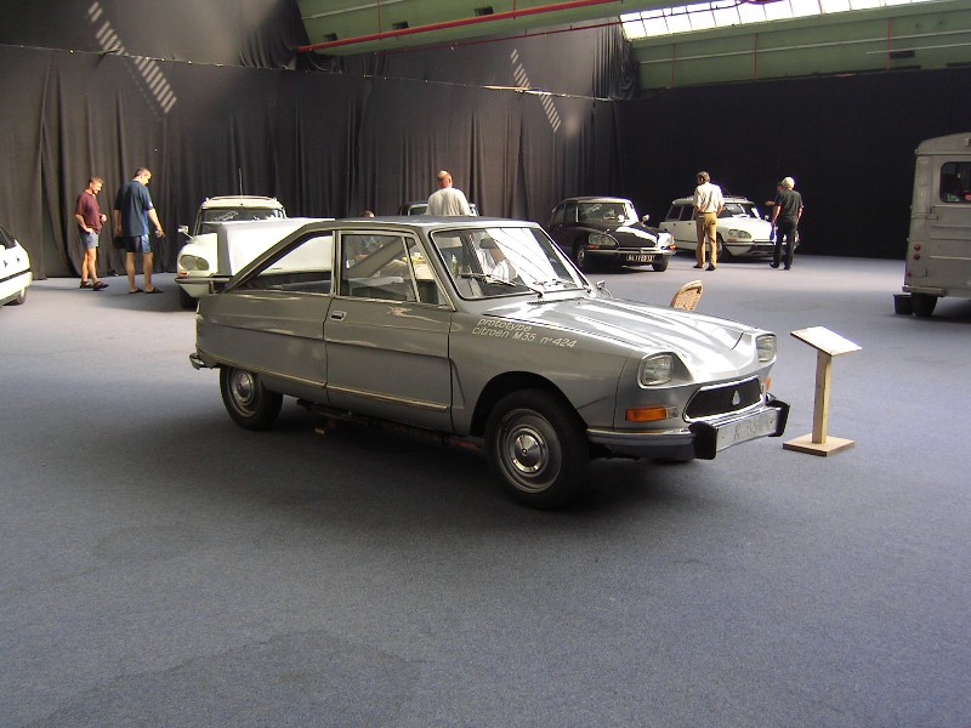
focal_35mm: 36
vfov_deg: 39.7
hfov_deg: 51.4
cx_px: 486
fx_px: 1010
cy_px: 364
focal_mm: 5.6
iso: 54
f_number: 2.8
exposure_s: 1/51.5
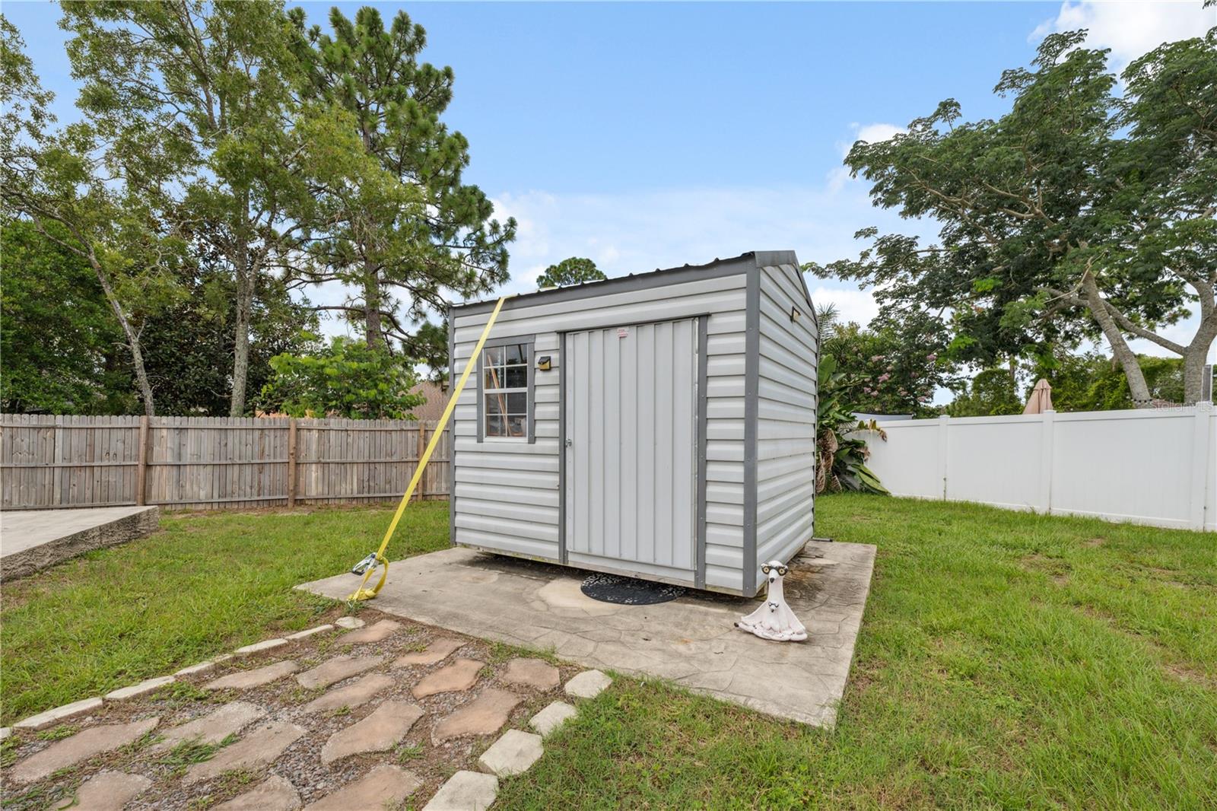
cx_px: 608
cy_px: 406
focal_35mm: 14
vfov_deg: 81.2
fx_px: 473
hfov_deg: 104.3
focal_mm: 14
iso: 1250
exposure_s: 1/3200
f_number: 8
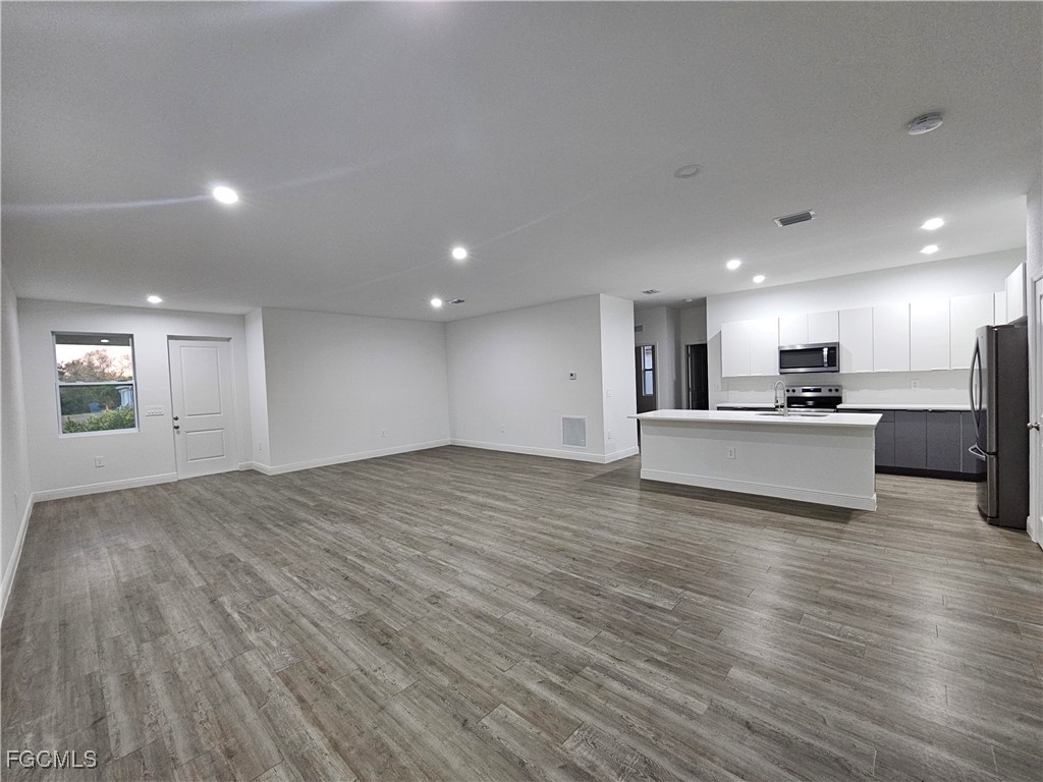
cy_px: 391
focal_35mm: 13
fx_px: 392
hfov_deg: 106.2
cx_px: 522
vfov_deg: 89.9
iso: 320
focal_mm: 2.2
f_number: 2.2
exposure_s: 1/60
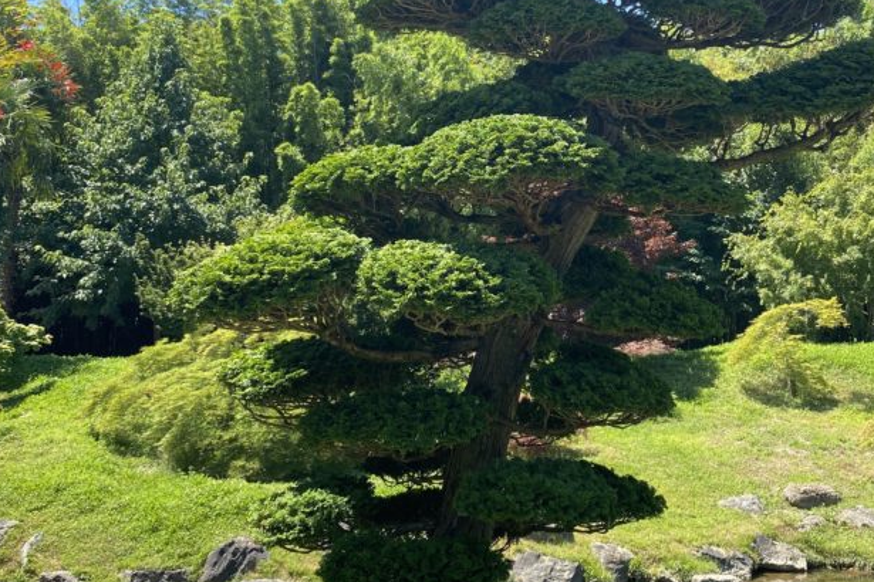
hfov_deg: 43.5
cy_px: 168
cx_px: 493
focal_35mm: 45
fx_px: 1092
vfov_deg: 29.5
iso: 32
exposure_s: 1/481
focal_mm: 4.25
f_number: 1.8
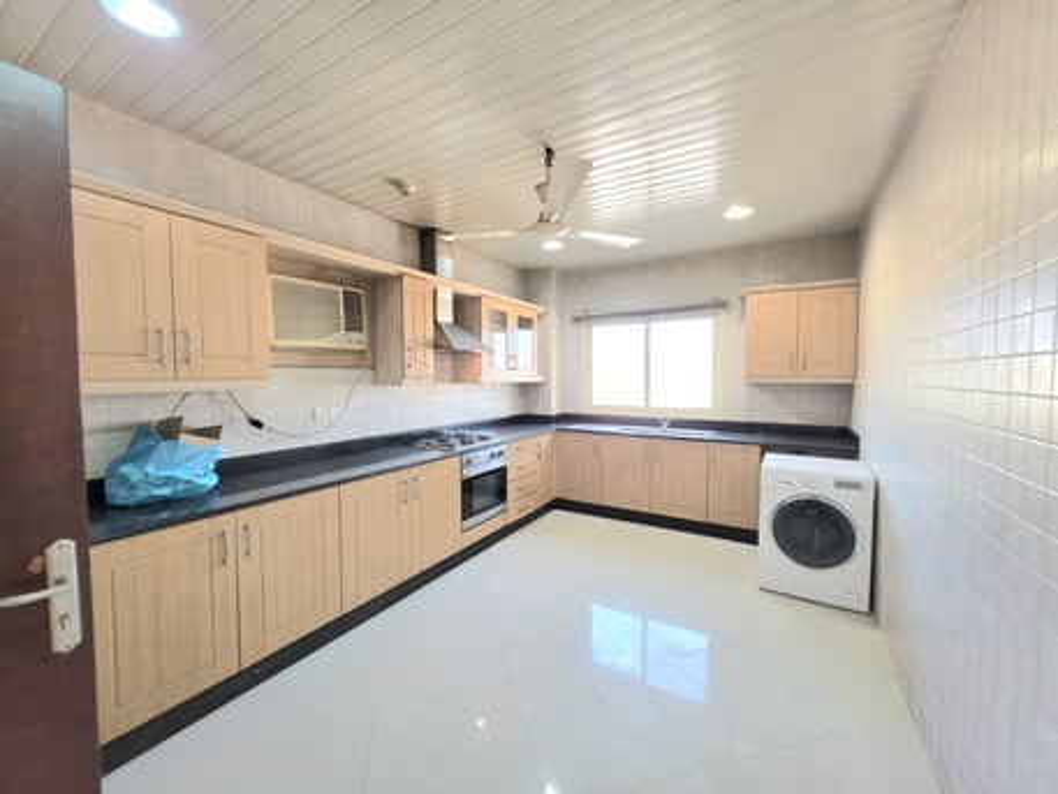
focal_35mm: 13
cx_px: 529
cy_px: 397
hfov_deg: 106.2
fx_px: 397
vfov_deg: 89.9
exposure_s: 1/50.3
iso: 200
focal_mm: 2.2
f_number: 1.9
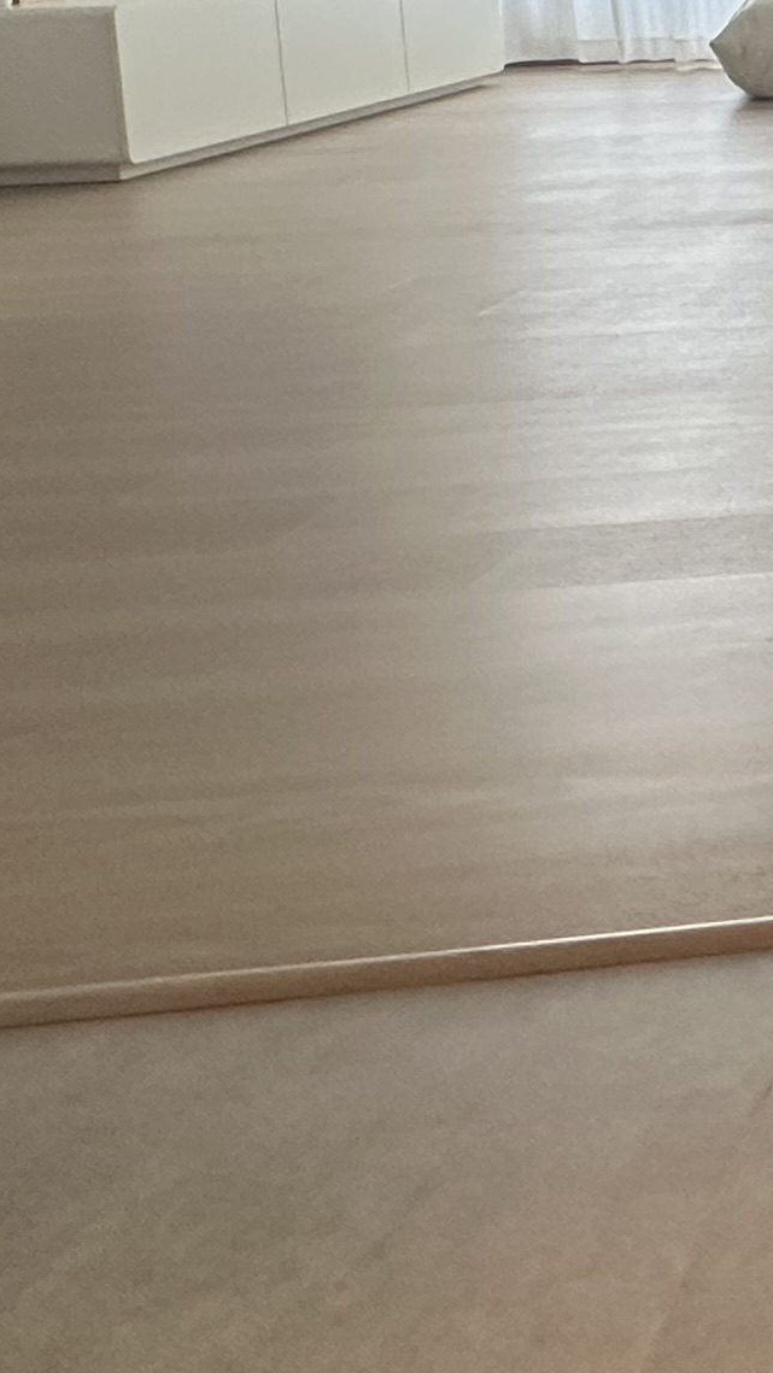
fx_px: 1967
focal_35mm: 54
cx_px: 1697
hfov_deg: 15.6
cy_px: 58
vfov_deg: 35.5
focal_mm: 2.22
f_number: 2.2
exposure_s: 1/99
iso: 200
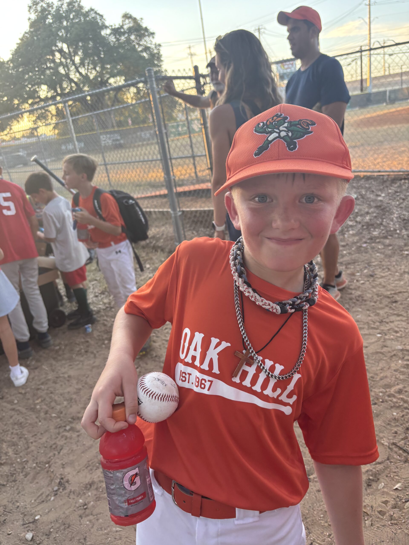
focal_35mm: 26
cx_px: 204
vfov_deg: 67.3
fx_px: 410
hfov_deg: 53.1
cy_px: 272
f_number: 1.6
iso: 100
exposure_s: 1/121
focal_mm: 5.96
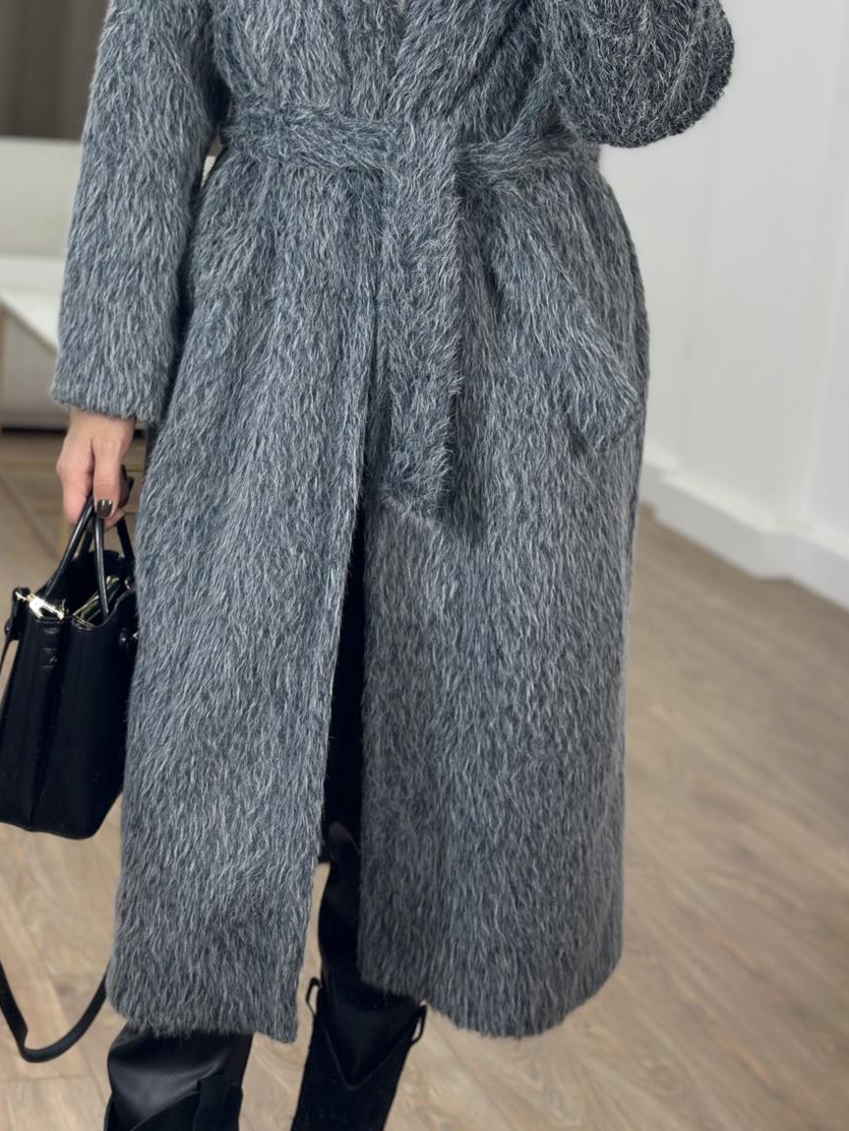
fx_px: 2256
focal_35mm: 69
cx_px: 370
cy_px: 373
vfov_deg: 28.0
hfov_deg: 21.3
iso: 80
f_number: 1.78
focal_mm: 6.86
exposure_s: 1/100
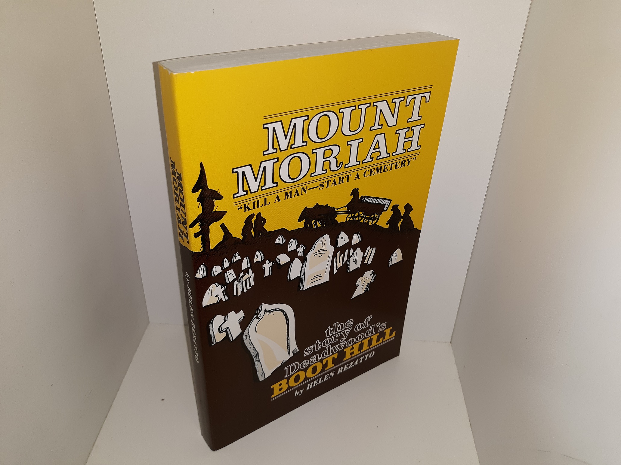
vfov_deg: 49.7
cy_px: 232
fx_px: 502
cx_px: 310
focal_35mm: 28
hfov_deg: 63.4
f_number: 1.7
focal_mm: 3.7
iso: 40
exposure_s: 1/212
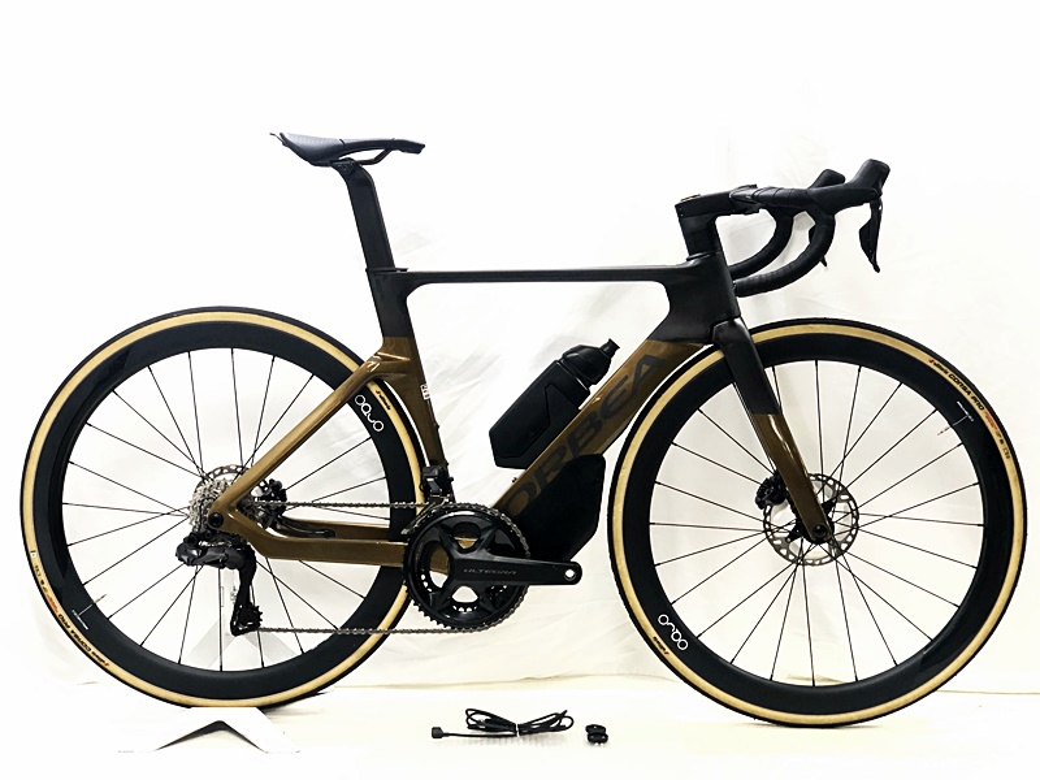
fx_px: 1562
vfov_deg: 28.0
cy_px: 390
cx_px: 520
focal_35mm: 52
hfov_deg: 36.8
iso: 125
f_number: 2.4
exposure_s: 1/25
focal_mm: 6
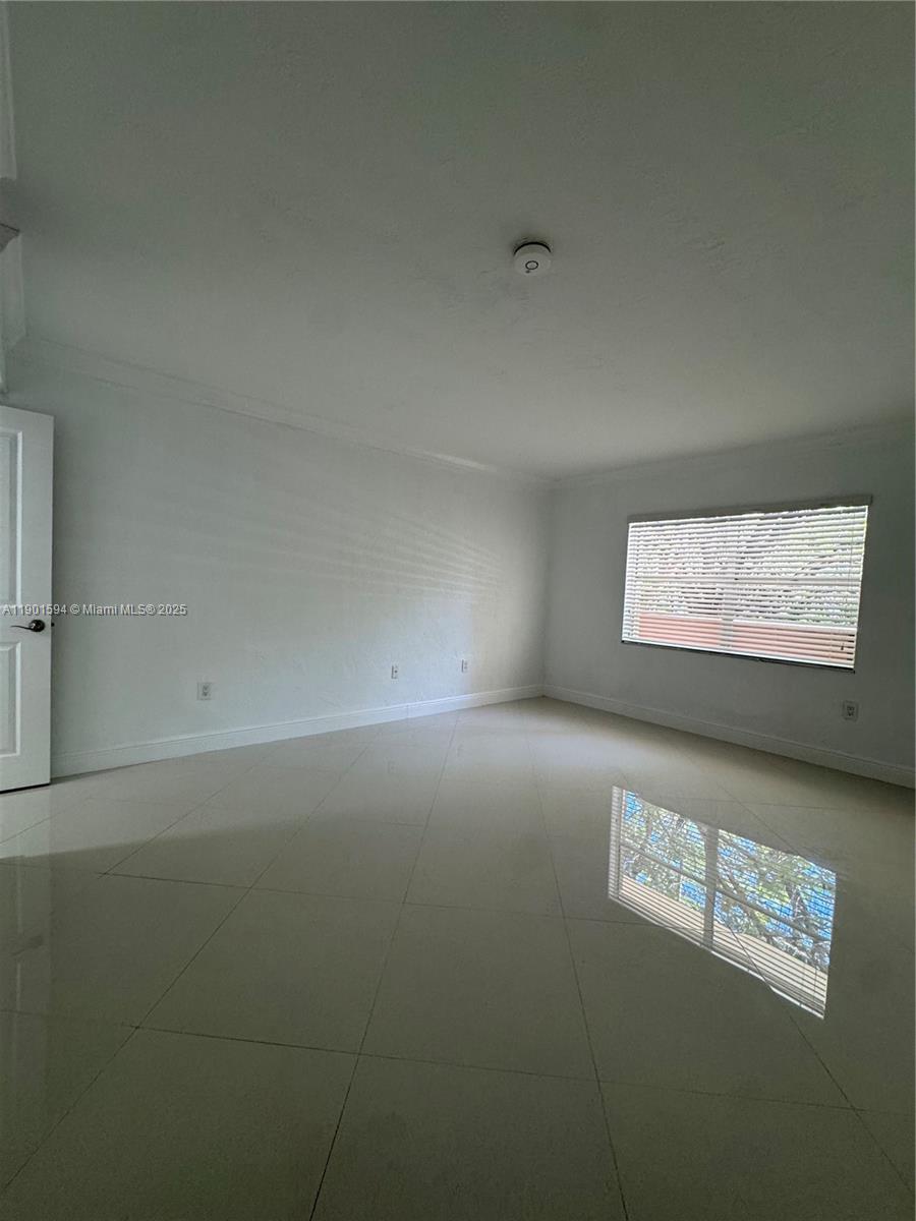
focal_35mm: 14
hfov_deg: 85.7
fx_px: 494
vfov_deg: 102.1
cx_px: 458
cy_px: 610
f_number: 2.2
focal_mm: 2.22
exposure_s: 1/120
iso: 250
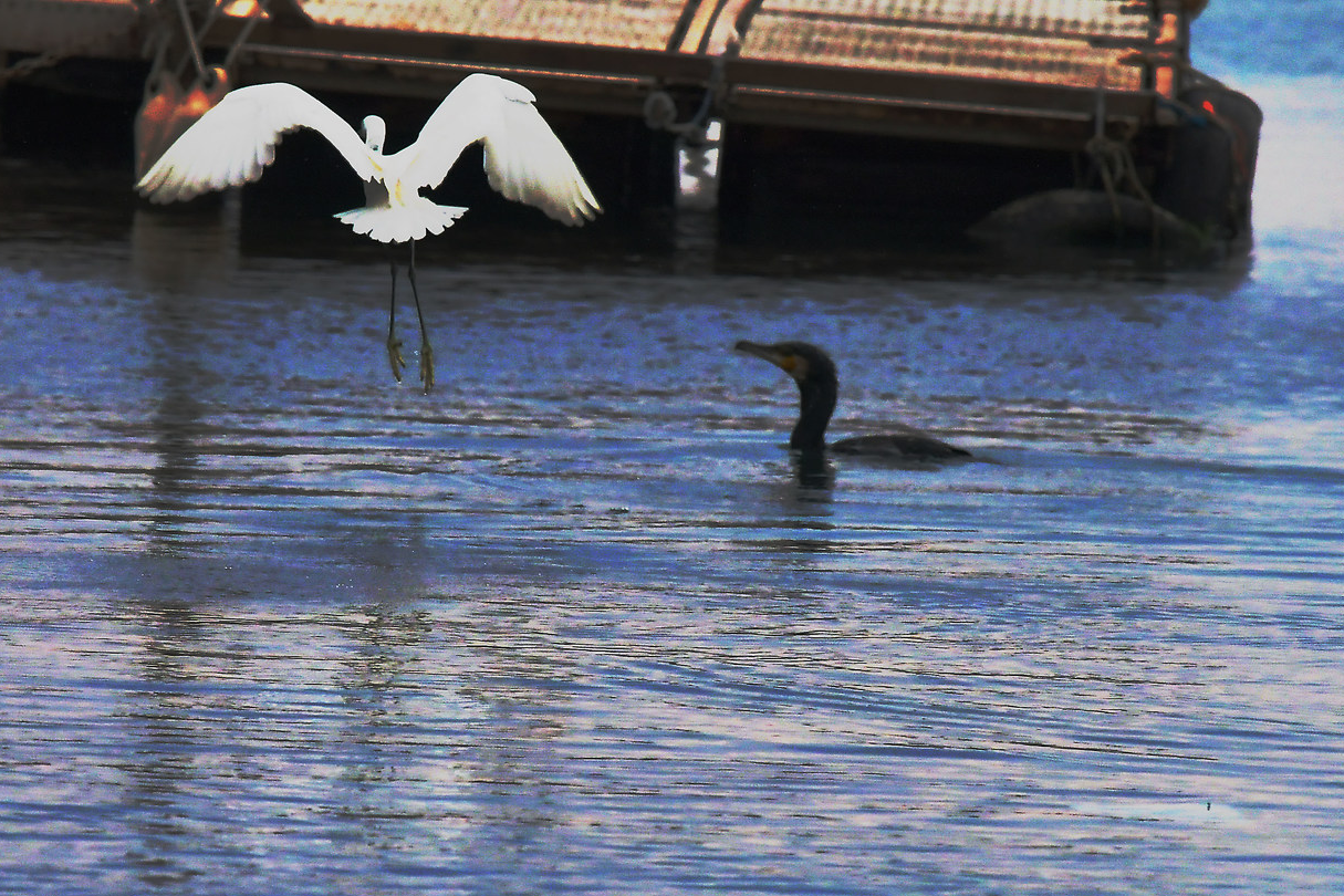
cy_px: 469
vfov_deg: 1.5
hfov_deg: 2.3
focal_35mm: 889
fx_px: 33187
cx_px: 543
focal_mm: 300
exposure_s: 1/1000
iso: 360
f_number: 8
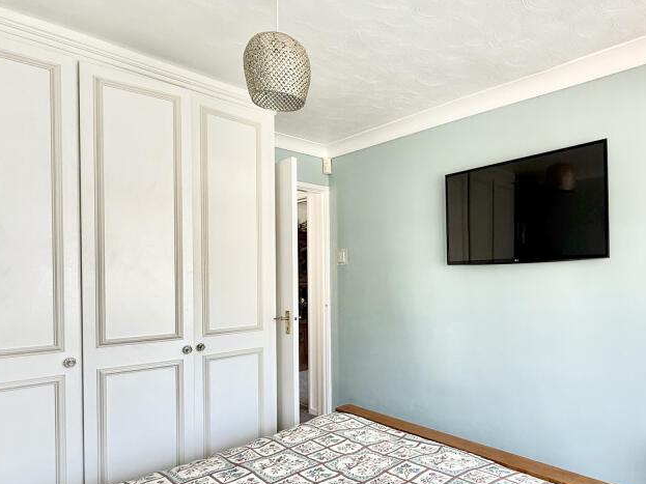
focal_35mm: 23
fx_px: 429
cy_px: 281
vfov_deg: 58.6
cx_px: 420
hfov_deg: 72.2
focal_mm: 2.22
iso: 125
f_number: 2.2
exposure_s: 1/99
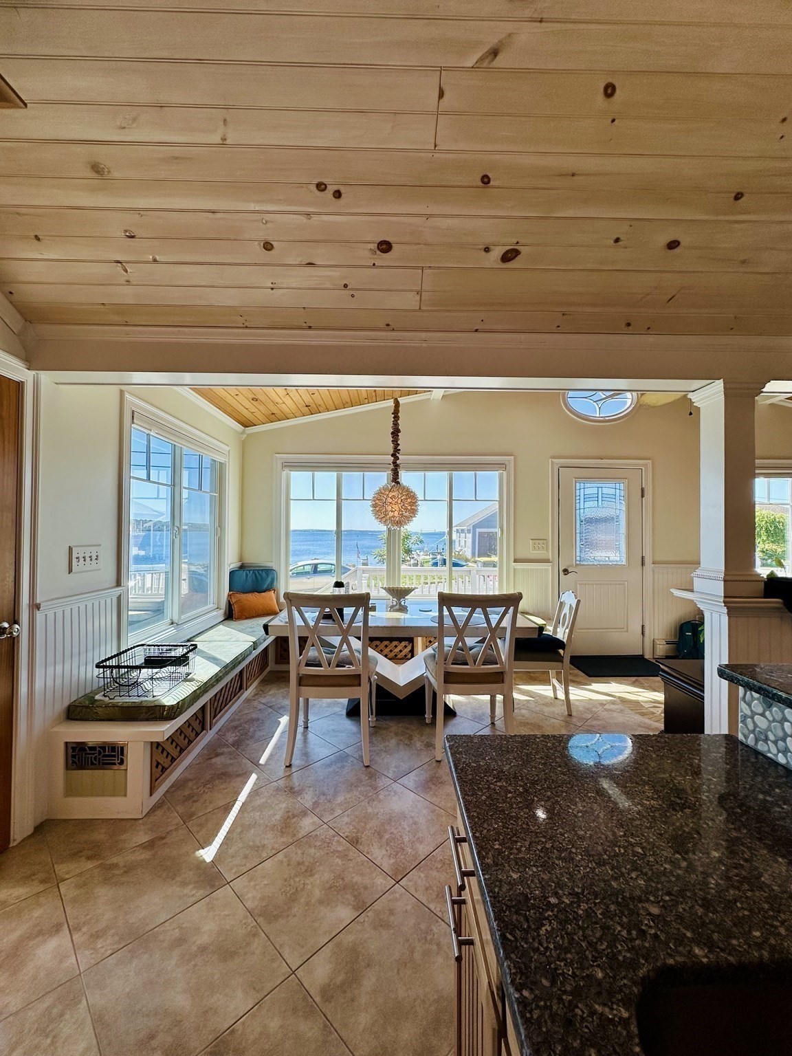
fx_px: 427
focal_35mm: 14
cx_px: 396
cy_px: 528
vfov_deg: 102.1
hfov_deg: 85.7
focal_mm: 2.22
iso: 40
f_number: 2.2
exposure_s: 1/245
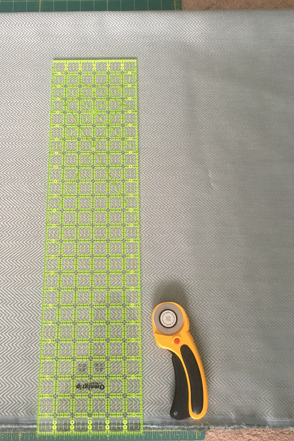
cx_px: 120
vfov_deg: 57.2
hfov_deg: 39.8
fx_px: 404
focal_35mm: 33
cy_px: 203
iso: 100
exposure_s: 1/30
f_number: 2.2
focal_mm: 4.15
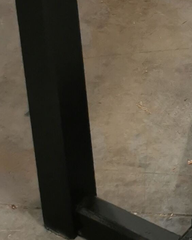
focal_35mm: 136
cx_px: 367
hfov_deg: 10.5
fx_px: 966
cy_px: -220
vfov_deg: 12.6
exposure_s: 1/50
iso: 160
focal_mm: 5.58
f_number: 1.8
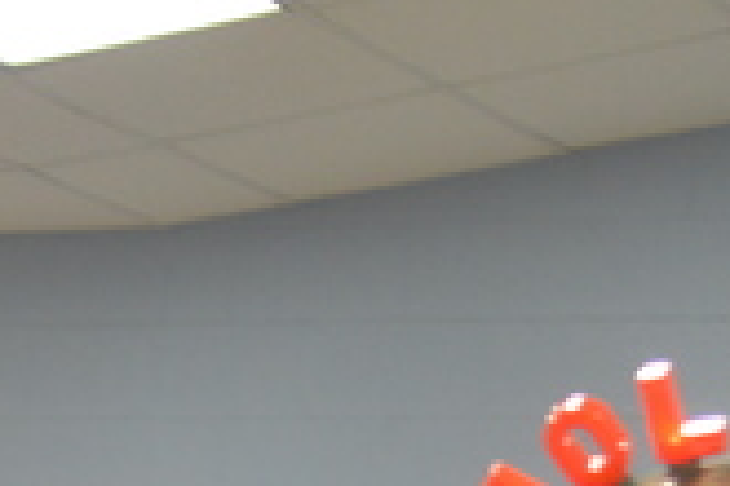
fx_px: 4157
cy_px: 1213
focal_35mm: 205
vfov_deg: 6.4
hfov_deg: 10.0
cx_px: 124
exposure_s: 1/30
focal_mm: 22
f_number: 3.8
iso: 400
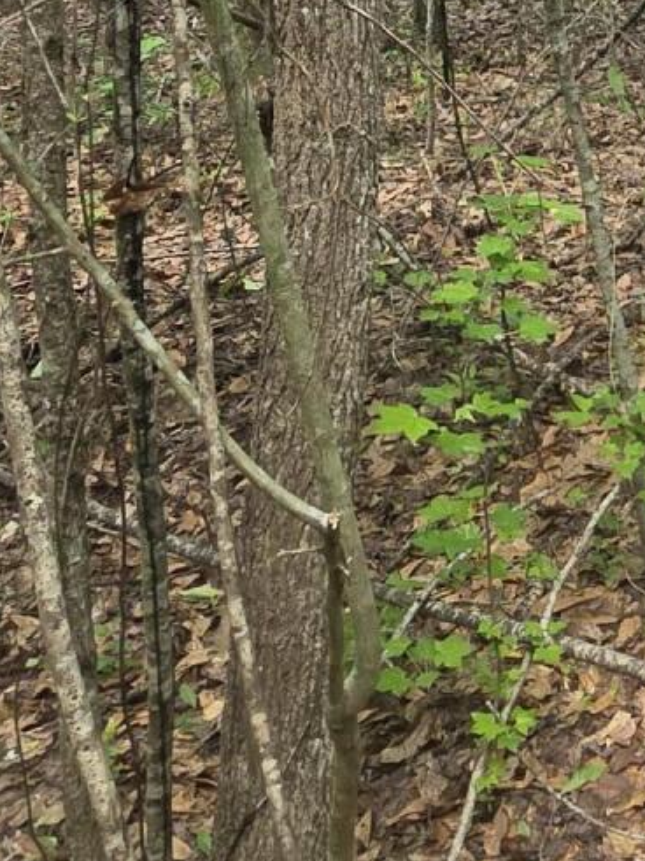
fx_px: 1317
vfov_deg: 31.7
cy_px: -107
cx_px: 915
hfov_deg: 23.2
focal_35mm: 53
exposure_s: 1/120
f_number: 1.9
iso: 200
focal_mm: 2.2
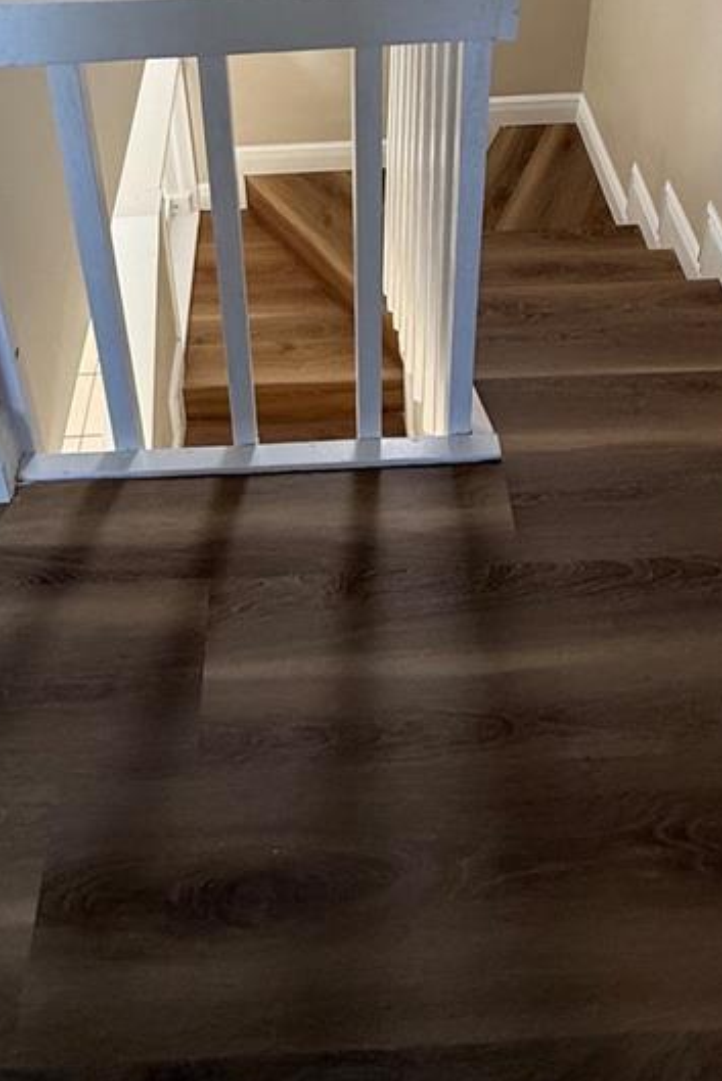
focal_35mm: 33
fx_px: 992
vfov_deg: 43.3
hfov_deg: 40.0
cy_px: -127
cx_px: 329
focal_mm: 2.22
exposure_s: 1/120
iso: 200
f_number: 2.2
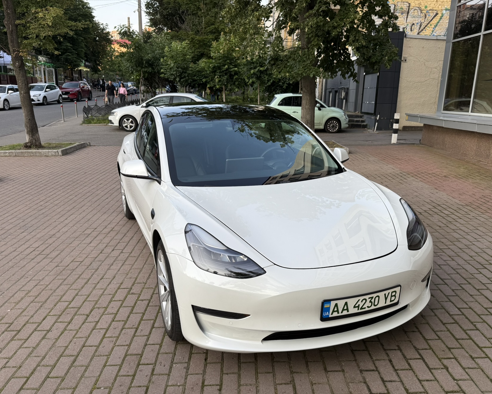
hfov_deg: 60.4
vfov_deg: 49.9
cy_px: 214
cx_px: 258
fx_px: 422
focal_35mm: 29
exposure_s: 1/491
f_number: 1.78
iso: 80
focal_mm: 6.76
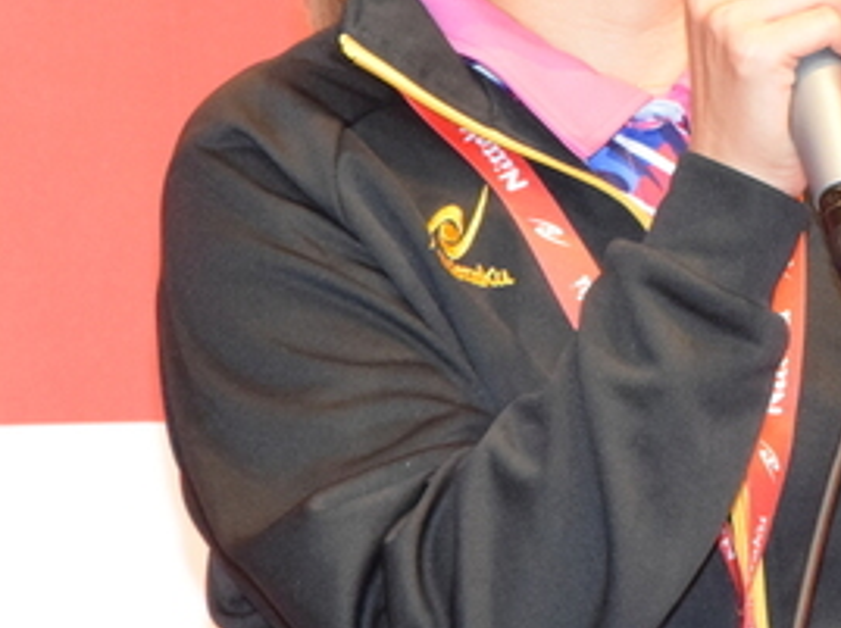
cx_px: 810
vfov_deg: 1.8
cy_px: 150
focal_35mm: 816
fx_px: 19798
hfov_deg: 2.4
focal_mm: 200
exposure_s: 1/60
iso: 6400
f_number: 11
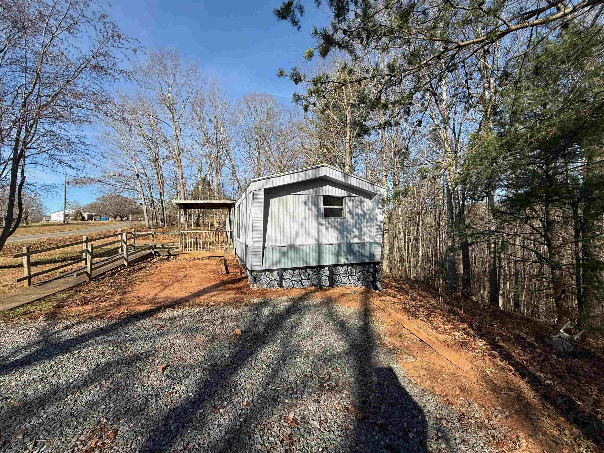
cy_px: 226
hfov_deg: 102.1
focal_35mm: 14
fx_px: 244
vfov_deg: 85.7
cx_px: 302
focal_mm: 2.22
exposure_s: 1/1464
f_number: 2.2
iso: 50
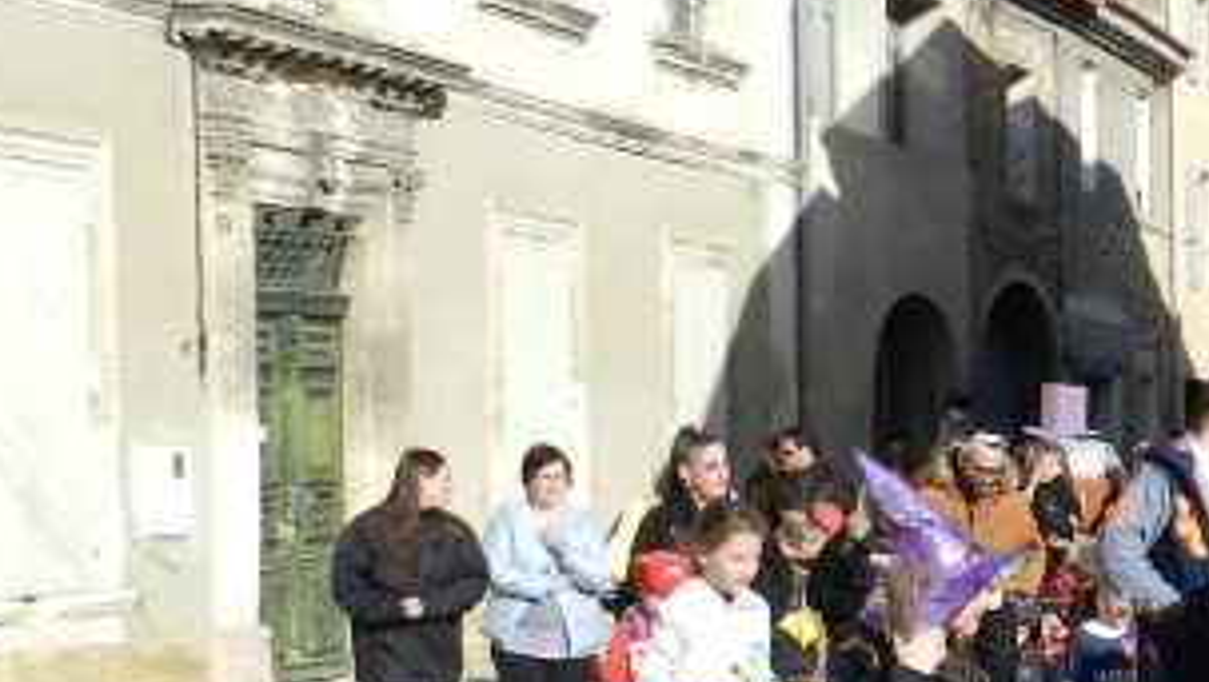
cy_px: 718
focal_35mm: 92
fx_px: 2952
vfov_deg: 13.0
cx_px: 1377
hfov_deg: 21.8
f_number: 4.5
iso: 160
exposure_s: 1/800
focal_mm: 5.6
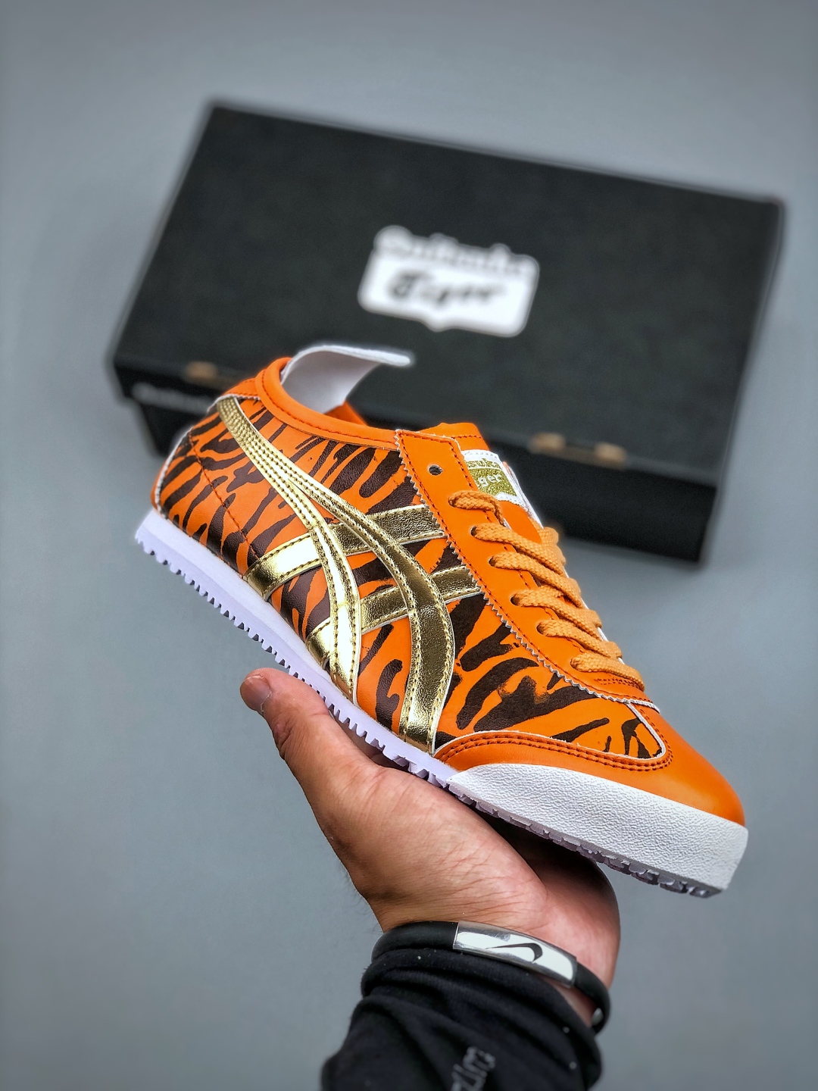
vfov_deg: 33.8
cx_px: 409
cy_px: 546
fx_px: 1796
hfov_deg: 25.7
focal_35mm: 57
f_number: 2.8
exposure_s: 1/50
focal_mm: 6.6
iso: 25
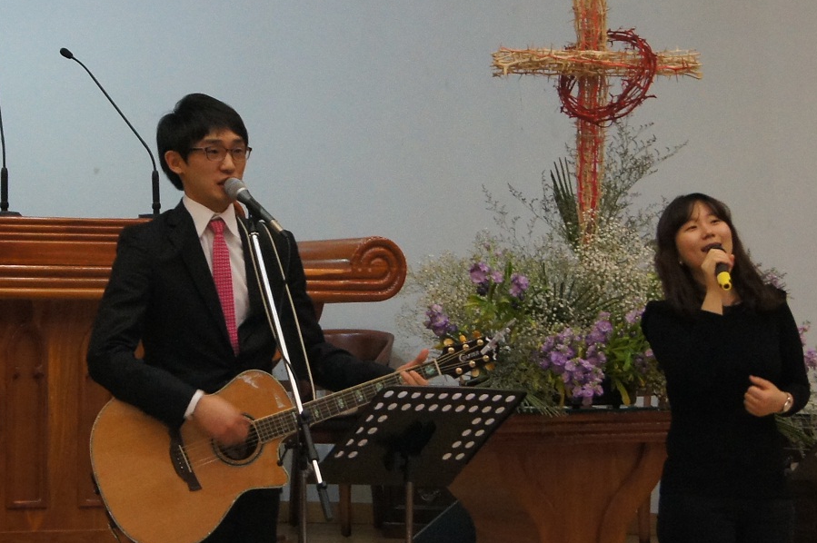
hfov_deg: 14.3
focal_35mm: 143
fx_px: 3251
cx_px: 236
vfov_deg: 9.6
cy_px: 264
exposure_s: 1/50
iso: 1600
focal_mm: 35
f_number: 5
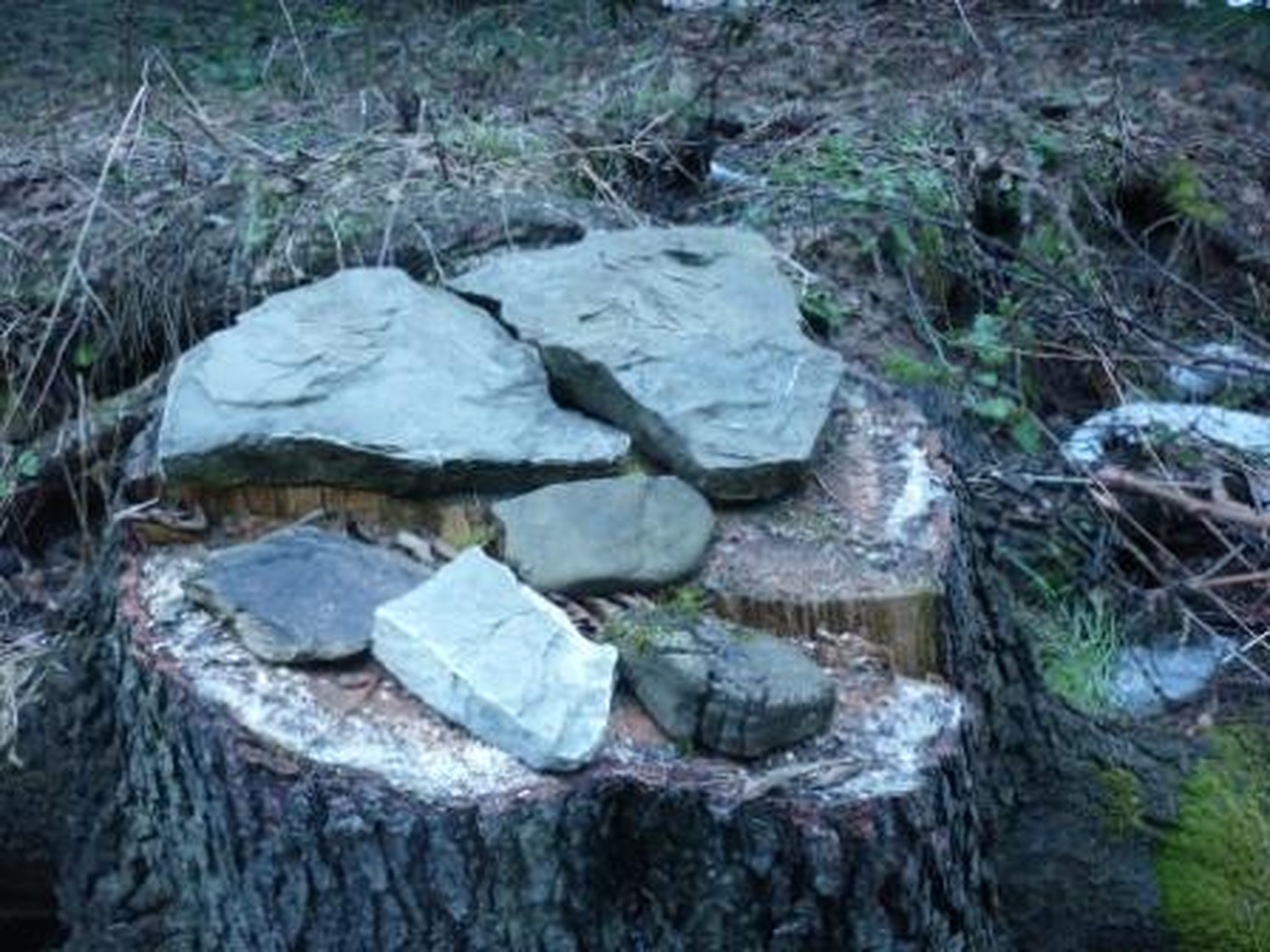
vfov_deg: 42.9
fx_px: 1211
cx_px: 635
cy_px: 476
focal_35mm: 33
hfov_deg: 55.4
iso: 80
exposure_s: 1/50
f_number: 2.8
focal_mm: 5.5
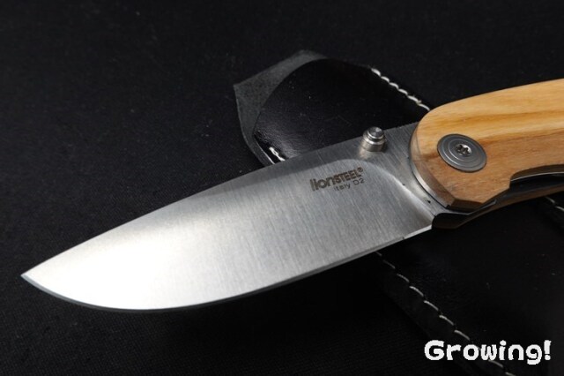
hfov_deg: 73.8
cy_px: 188
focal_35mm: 24
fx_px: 376
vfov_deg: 53.1
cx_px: 282
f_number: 8
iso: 500
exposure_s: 1/30
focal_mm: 9.02
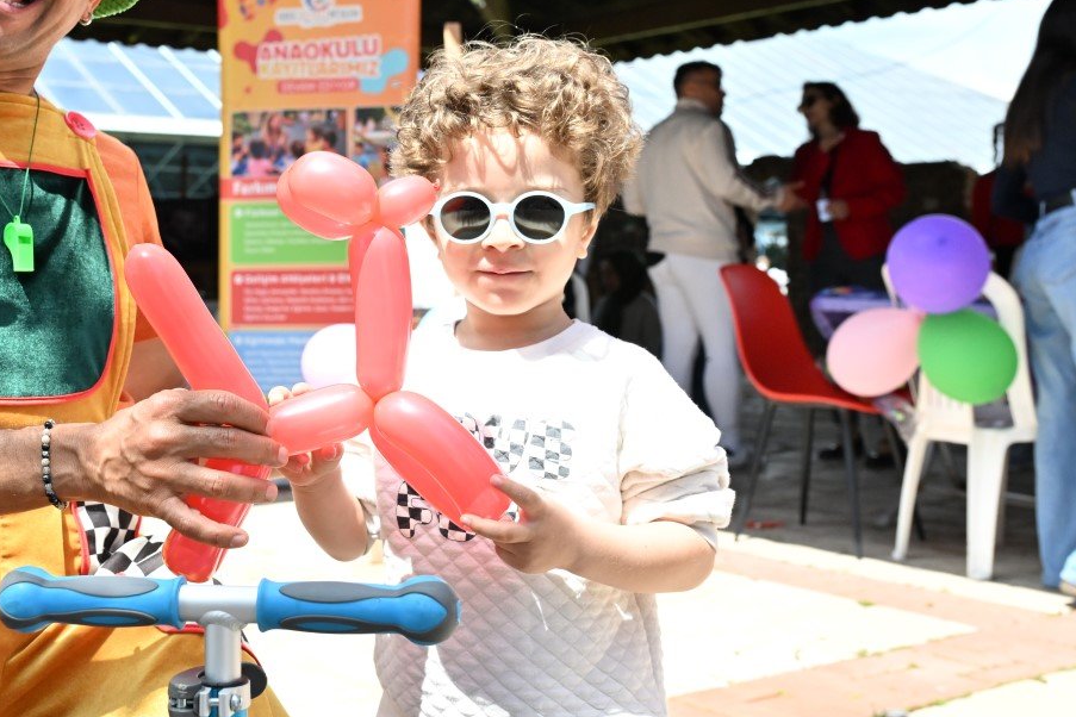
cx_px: 307
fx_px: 1554
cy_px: 274
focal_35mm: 52
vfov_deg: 25.9
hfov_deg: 37.5
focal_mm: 29
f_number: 5
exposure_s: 1/3200
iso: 1250
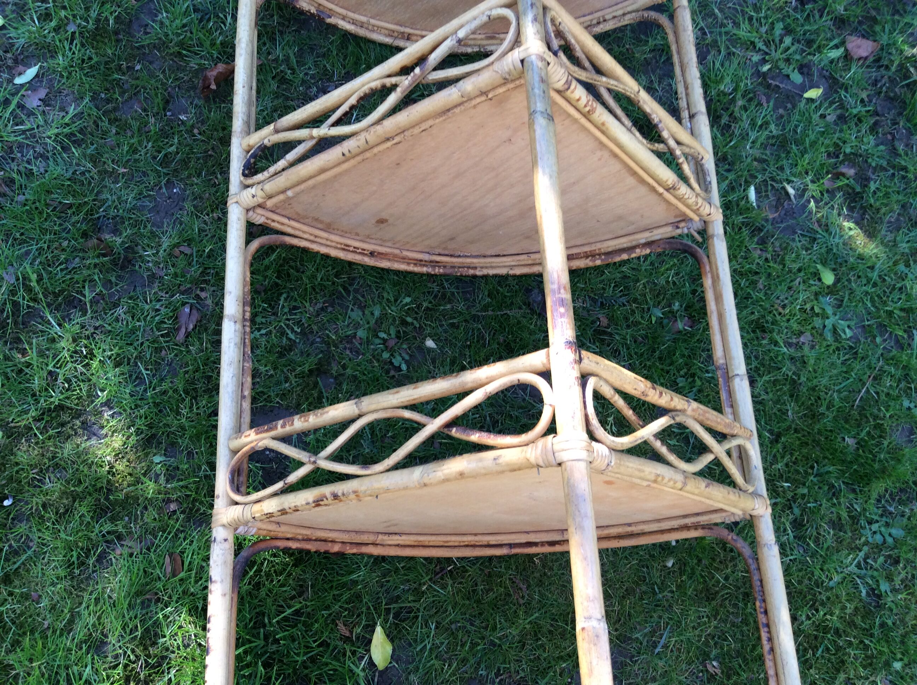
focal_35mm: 32
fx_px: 846
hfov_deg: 56.9
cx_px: 458
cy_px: 342
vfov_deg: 44.1
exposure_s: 1/100
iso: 50
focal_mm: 3.3
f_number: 2.4
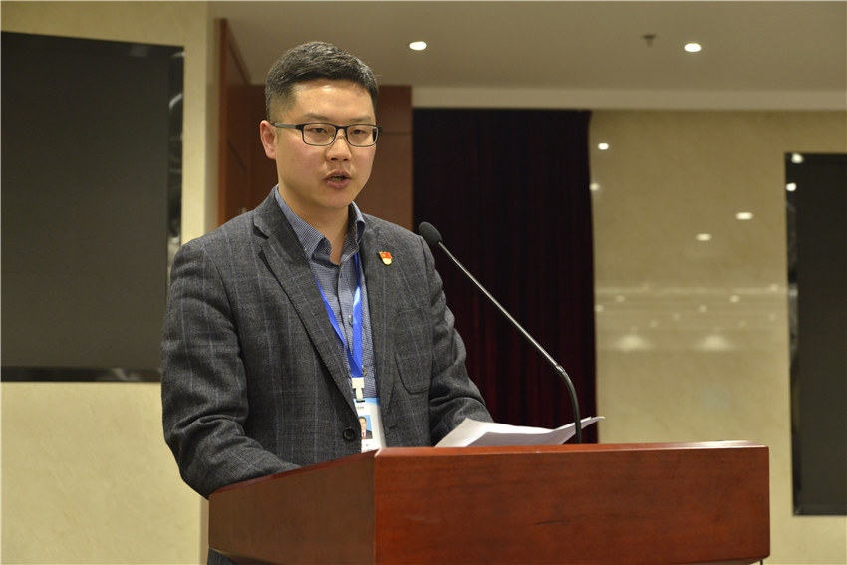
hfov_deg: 33.4
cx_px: 424
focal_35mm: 60
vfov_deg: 22.6
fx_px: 1412
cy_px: 282
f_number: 5
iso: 1600
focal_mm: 60
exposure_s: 1/80
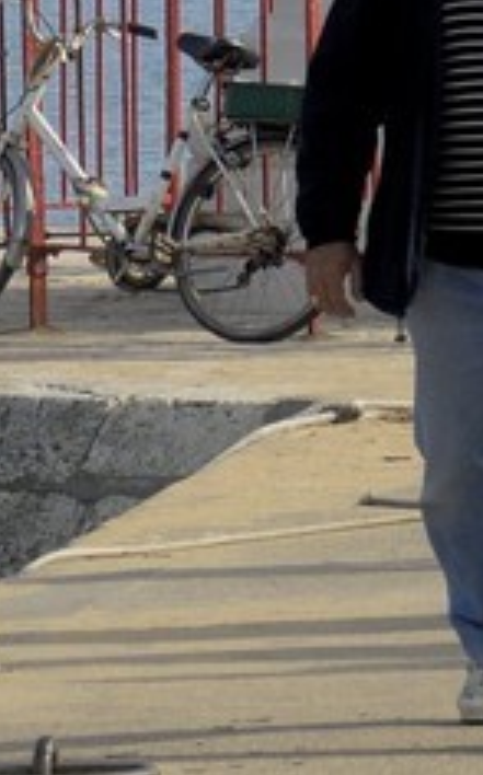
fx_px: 15307
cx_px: 601
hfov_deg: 1.8
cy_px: -1550
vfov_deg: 2.9
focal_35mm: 725
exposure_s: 1/160
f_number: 9.5
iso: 100
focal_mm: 70
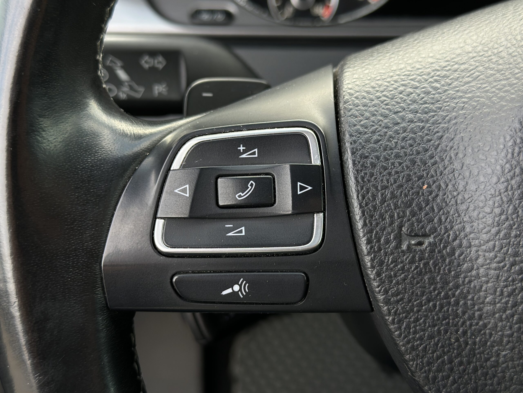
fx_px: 725
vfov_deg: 30.3
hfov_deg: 39.7
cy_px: 196
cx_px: 262
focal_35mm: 48
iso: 100
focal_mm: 6.86
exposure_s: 1/121
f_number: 1.78
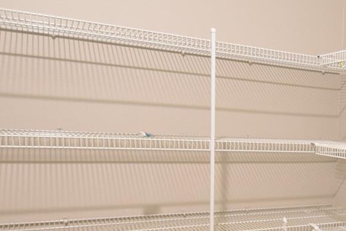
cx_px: 336
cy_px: 199
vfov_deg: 30.1
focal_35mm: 43
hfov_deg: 40.5
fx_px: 413
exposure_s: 1/10
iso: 800
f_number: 3.5
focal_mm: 10
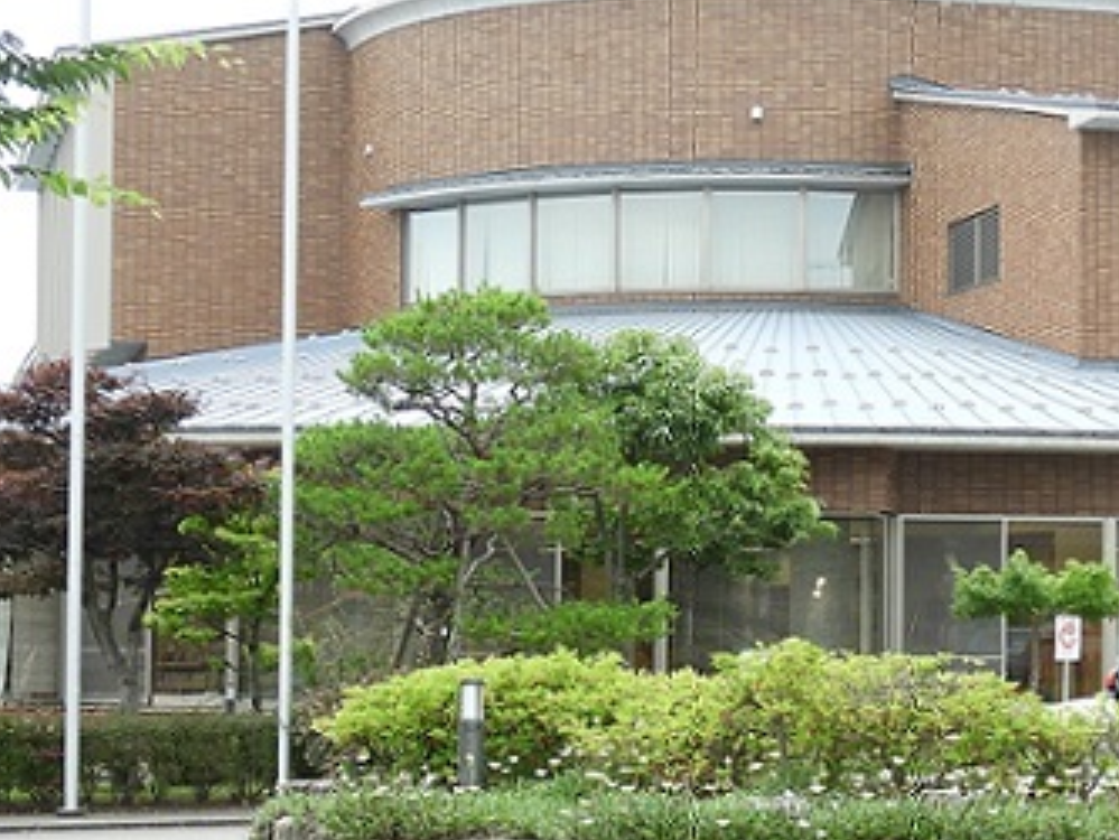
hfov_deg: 21.2
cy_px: 561
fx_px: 2975
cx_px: 805
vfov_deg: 16.0
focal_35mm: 92
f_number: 3.8
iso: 100
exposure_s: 1/200
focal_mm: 7.2
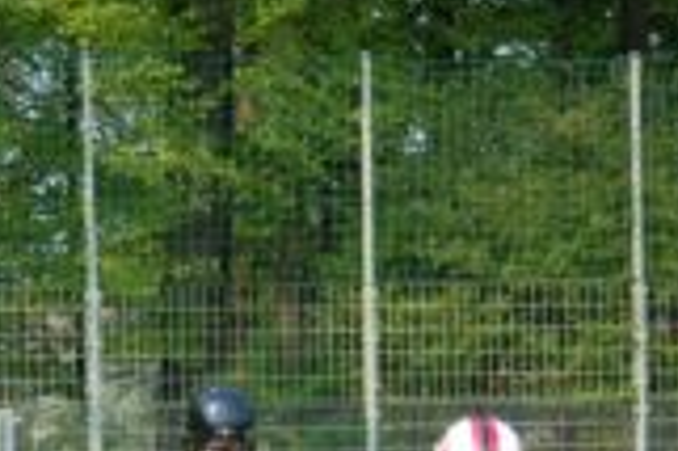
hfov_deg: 7.0
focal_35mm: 295
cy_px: 615
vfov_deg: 4.6
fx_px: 5550
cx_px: -23
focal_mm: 70
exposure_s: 1/1000
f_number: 4
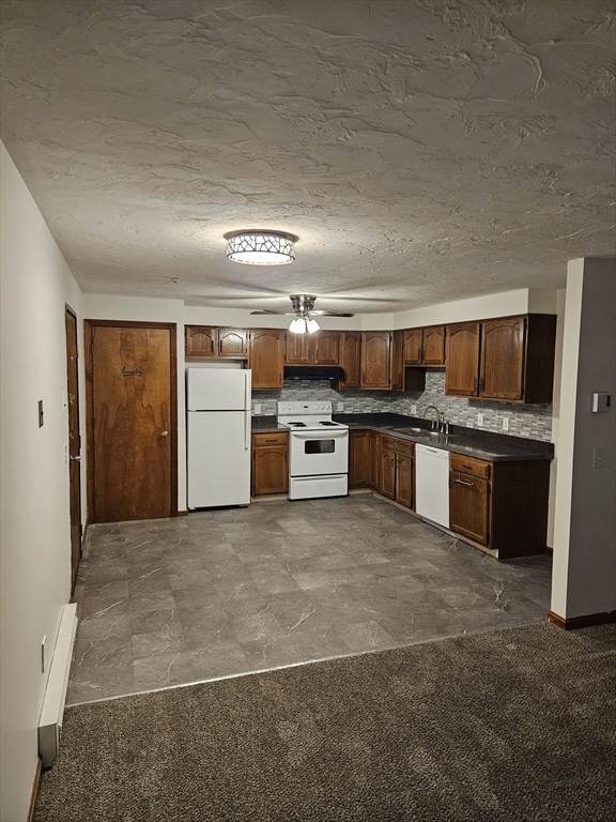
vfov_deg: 73.9
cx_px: 308
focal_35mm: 23
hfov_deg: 58.9
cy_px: 411
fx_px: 546
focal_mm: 5.4
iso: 1000
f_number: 1.8
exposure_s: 1/120
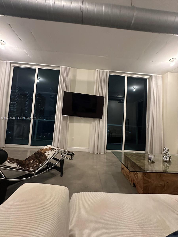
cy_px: 118
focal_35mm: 14
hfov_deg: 85.7
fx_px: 96
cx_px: 89
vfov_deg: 102.1
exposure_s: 1/60
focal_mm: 2.22
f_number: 2.2
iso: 1000
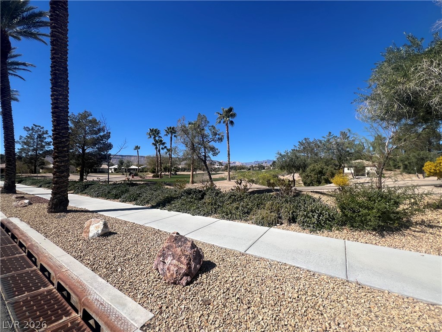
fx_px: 166
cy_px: 166
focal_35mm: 13
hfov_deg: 106.2
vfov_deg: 89.9
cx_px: 221
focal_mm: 1.57
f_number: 1.8
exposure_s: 1/2016
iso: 32
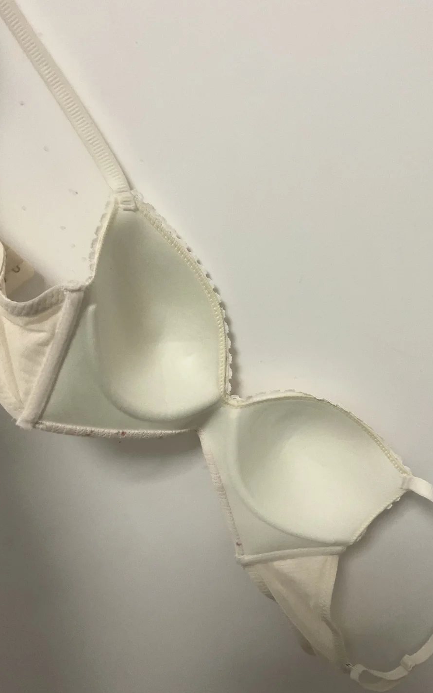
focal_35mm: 31
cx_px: 255
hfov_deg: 40.4
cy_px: 349
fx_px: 586
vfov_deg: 61.2
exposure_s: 1/60
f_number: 1.8
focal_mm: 3
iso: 160
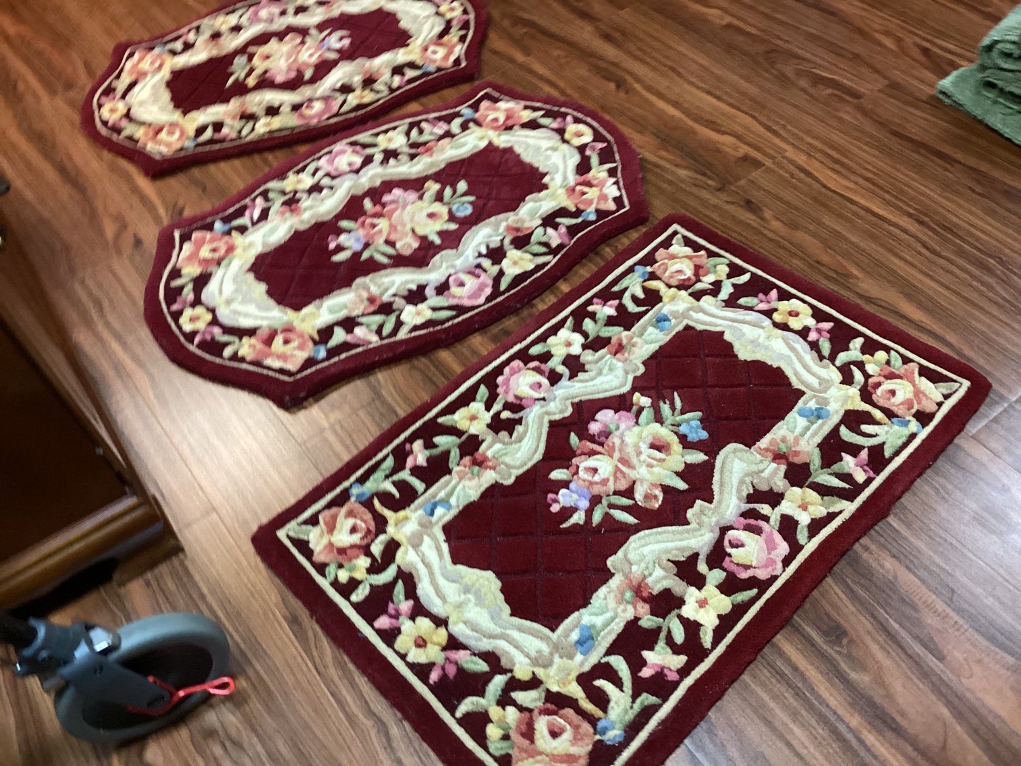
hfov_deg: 58.3
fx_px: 914
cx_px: 510
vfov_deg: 45.4
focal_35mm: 31
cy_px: 383
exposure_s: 1/33
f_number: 2.4
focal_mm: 3.3
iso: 250
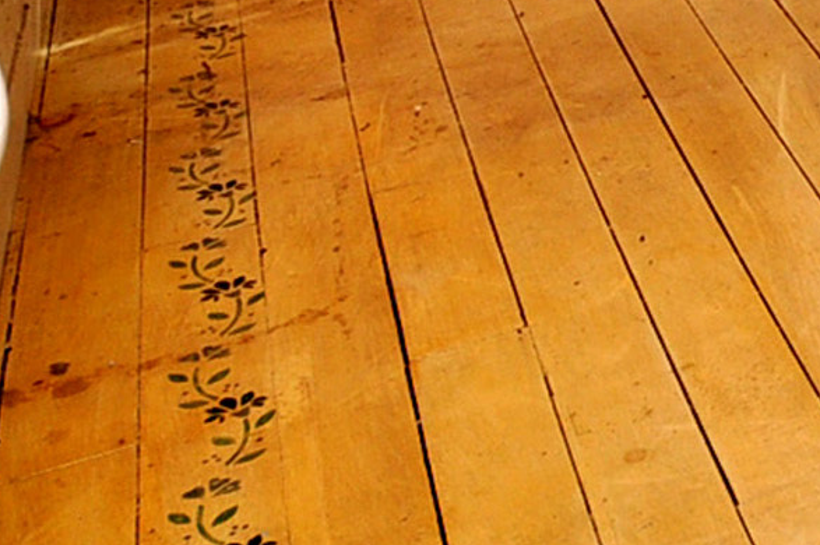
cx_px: 1569
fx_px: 1854
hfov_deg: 18.2
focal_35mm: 81
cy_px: -699
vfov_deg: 13.2
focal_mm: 11
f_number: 10
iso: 200
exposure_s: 1/125
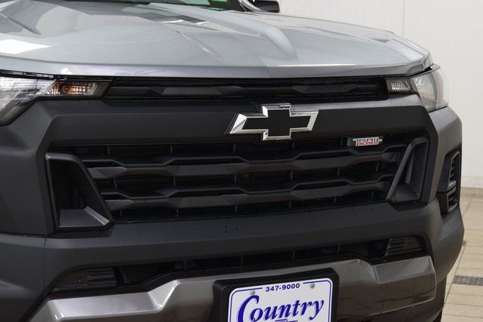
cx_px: 242
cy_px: 161
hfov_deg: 26.0
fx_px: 1047
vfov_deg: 17.5
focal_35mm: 78
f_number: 6.3
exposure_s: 1/15
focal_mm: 52
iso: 500
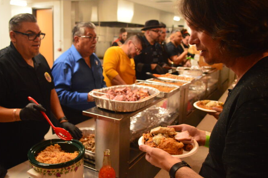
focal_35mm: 31
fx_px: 231
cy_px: 79
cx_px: 123
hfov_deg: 60.2
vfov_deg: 42.2
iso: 3200
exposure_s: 1/200
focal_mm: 18
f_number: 3.5
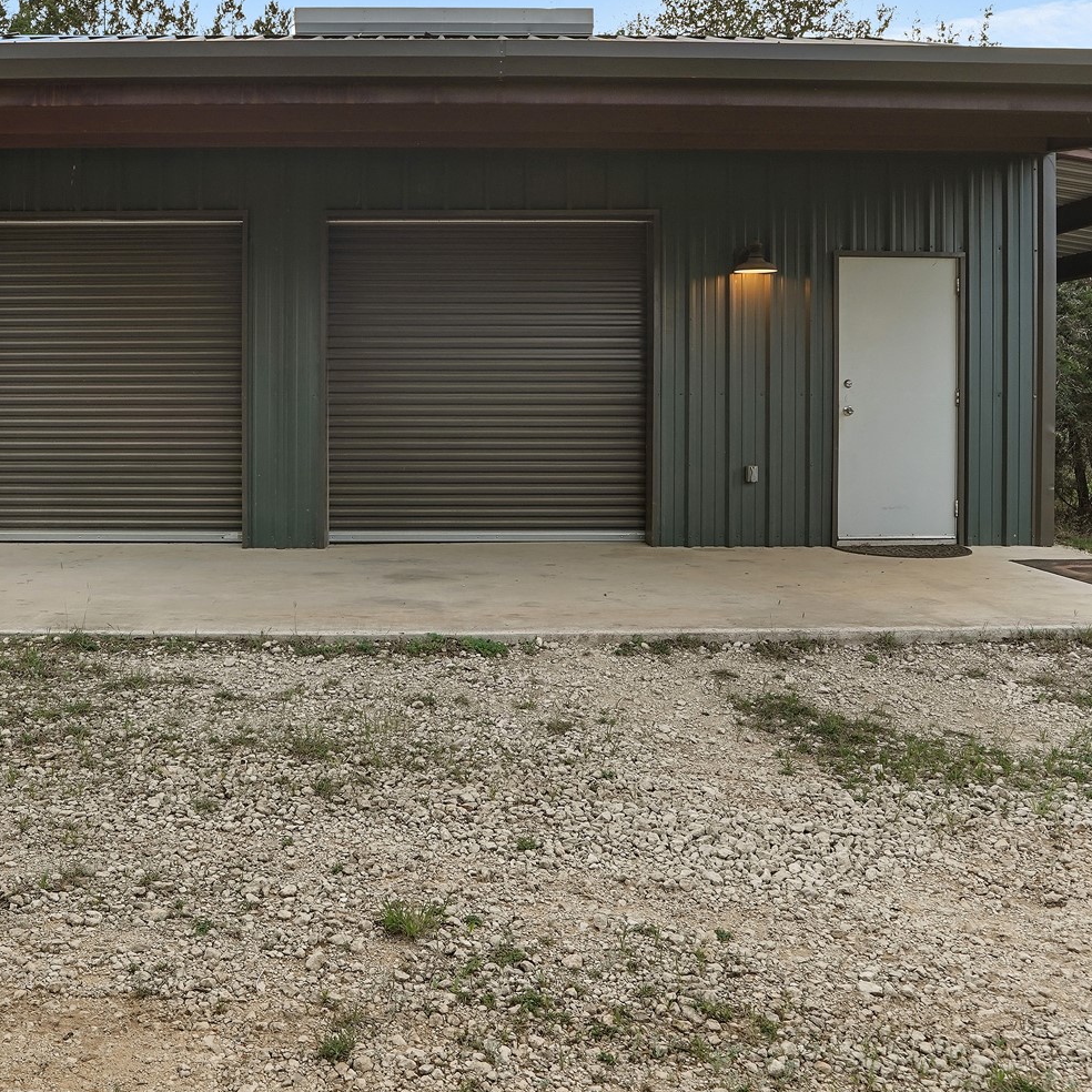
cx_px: 439
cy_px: 427
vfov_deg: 53.6
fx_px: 1071
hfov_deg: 53.7
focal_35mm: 30
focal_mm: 16
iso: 640
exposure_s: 1/200
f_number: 5.6
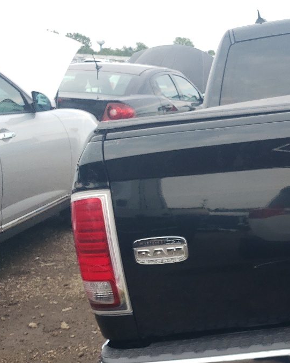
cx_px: 370
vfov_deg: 30.8
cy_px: 281
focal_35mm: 60
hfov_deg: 22.8
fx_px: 644
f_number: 1.5
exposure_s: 1/588
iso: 50
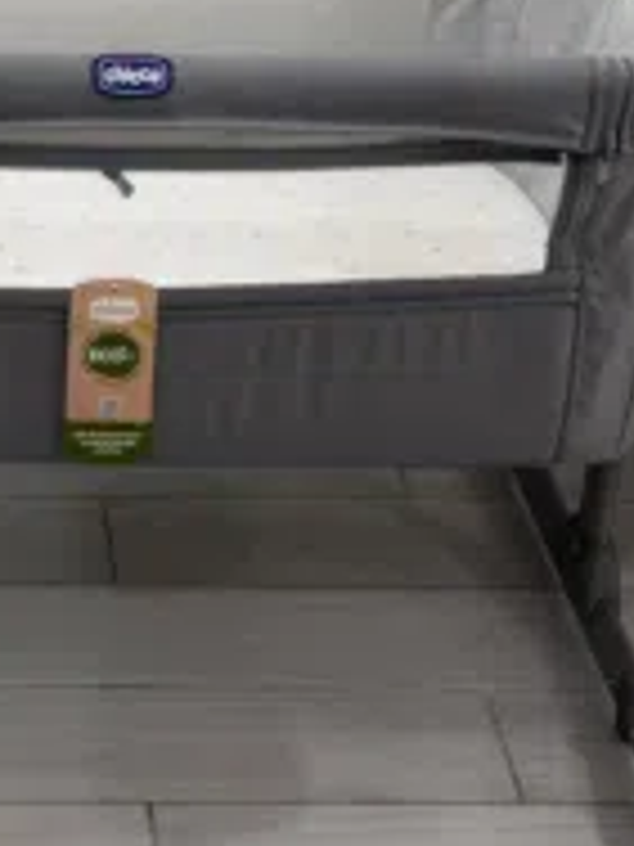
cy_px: 130
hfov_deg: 14.3
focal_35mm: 102
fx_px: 2491
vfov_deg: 19.0
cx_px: 54
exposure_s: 1/50
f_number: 1.78
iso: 100
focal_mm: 6.86
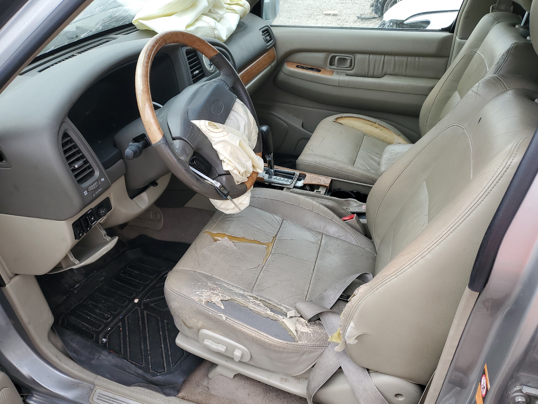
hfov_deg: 67.3
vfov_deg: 53.1
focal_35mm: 26
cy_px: 202
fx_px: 404
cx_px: 269
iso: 50
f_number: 1.5
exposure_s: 1/303
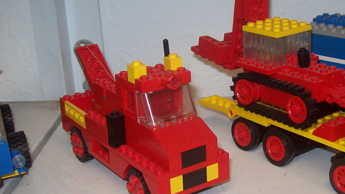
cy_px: 88
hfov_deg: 32.8
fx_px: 576
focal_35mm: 63
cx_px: 248
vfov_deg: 19.1
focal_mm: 6
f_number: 2.7
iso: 80
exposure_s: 1/64
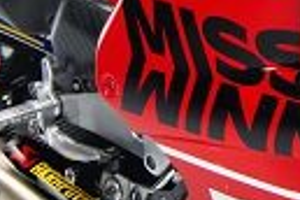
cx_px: 681
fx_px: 2241
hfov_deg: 7.3
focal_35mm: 269
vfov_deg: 5.1
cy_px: -65
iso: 31
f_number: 13
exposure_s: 1/200
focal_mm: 34
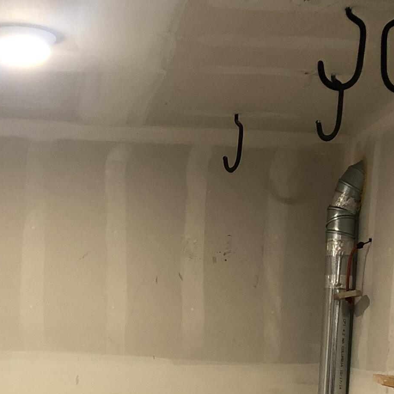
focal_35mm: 81
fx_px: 1043
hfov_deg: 21.2
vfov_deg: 20.3
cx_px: 89
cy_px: 442
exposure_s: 1/15
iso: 50
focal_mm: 3.99
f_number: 1.8
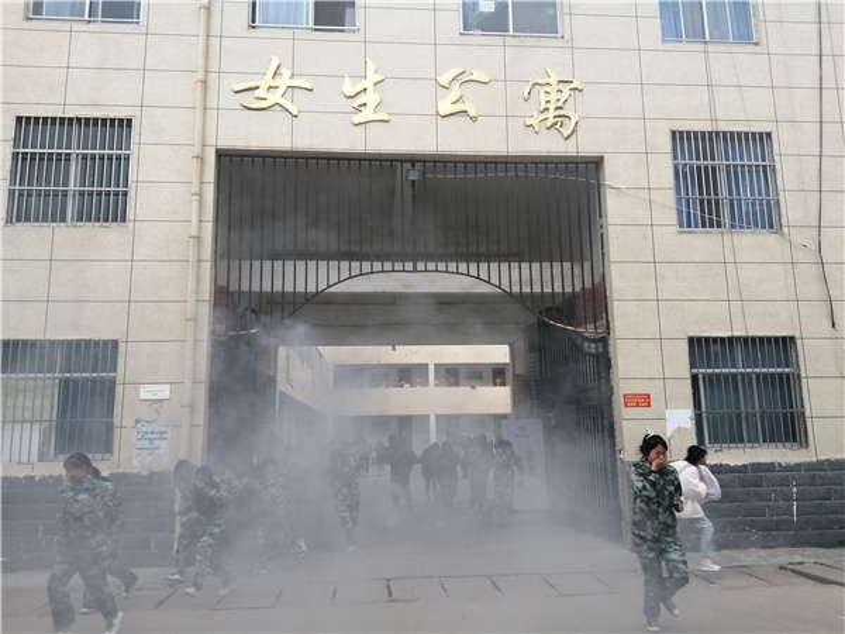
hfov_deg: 67.3
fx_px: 635
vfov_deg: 53.1
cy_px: 317
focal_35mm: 26
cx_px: 422
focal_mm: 3.6
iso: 50
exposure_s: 1/156
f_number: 1.8
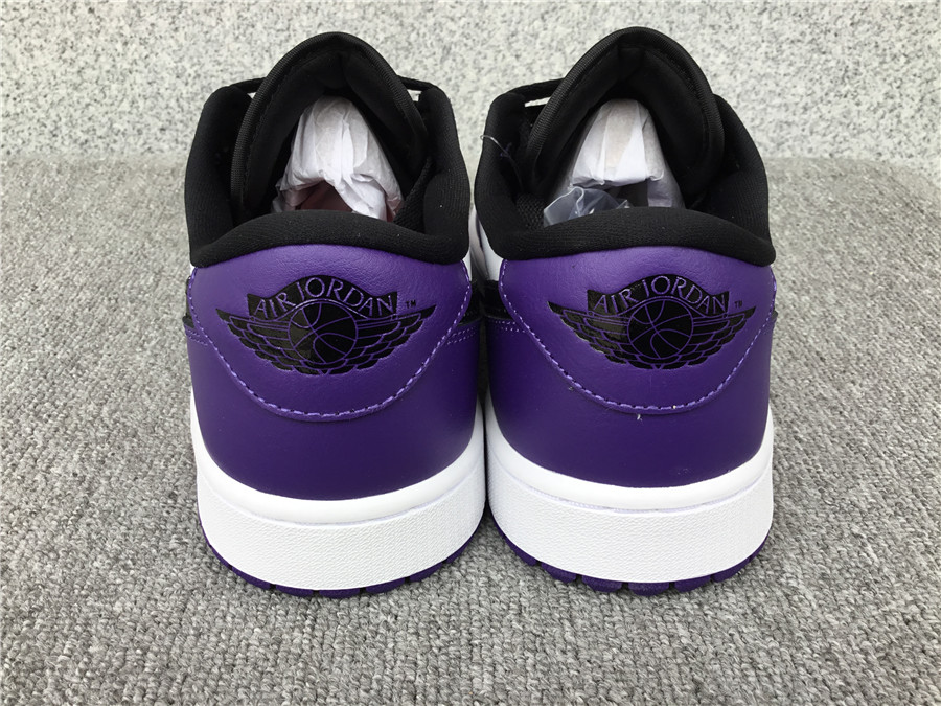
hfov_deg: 58.4
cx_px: 470
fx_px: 843
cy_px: 353
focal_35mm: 31
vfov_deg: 45.4
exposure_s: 1/117
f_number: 2.4
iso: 25
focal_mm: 3.3
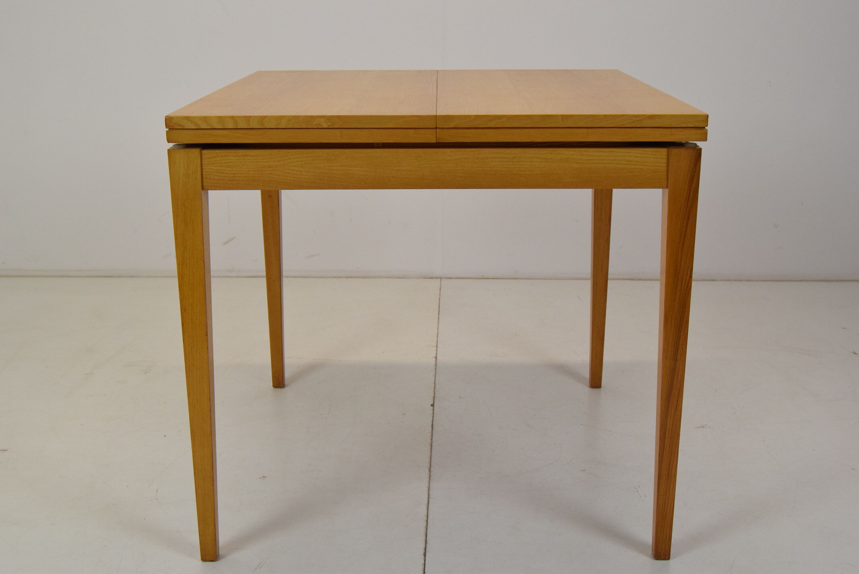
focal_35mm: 42
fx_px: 1003
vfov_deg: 31.9
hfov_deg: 46.4
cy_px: 287
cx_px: 430
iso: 1600
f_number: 8
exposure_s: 1/250
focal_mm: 28
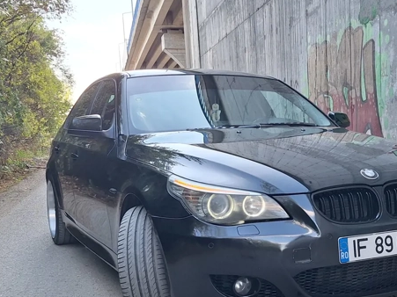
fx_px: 585
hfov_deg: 36.5
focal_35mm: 51
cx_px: 302
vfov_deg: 28.3
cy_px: 207
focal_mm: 5.54
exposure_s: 1/207
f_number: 1.8
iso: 40
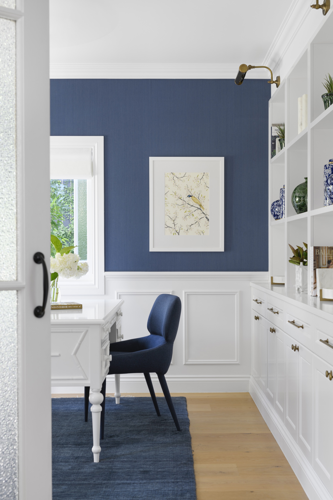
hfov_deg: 27.0
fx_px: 694
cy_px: 250
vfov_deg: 39.6
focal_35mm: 50
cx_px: 166
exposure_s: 1/4
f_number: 8
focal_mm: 50
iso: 100
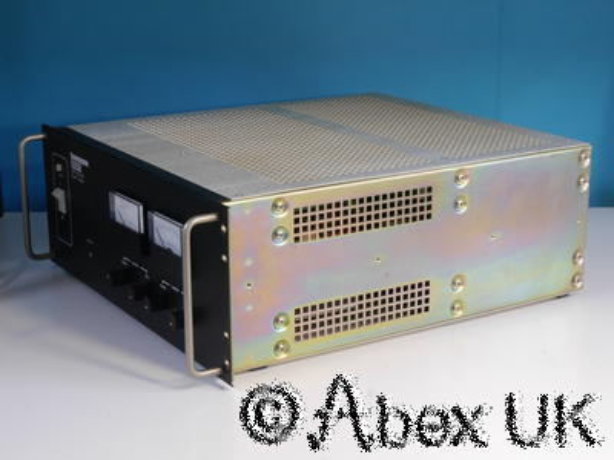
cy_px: 230
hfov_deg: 28.6
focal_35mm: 68
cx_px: 307
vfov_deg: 21.6
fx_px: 1206
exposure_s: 1/2
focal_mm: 34
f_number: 22
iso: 800
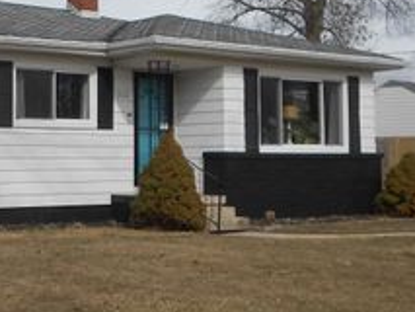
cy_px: 118
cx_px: 14
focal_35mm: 75
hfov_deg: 24.9
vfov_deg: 19.6
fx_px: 900
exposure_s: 1/1250
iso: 80
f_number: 3.6
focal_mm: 5.8
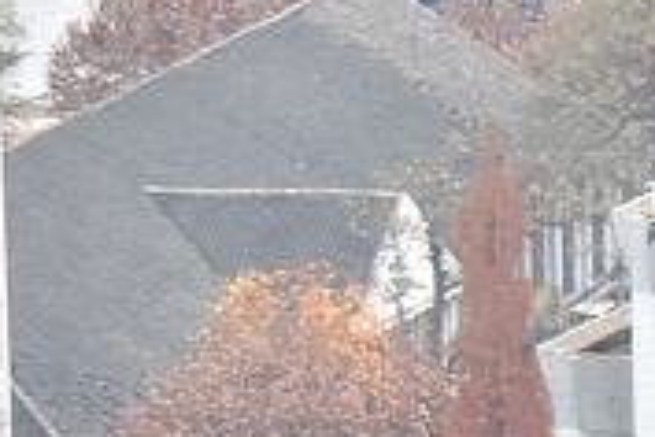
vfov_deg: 1.5
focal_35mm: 937
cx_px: 2150
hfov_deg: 2.2
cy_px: 1107
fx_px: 17047
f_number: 5.6
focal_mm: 92
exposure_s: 1/500
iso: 640
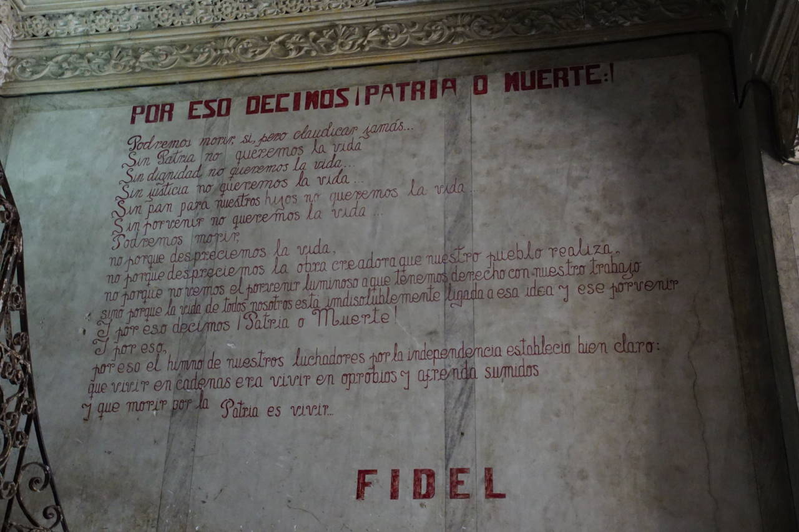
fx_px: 999
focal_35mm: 45
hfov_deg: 43.6
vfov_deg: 29.9
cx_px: 400
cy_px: 266
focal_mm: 30
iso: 3200
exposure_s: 1/13
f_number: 14
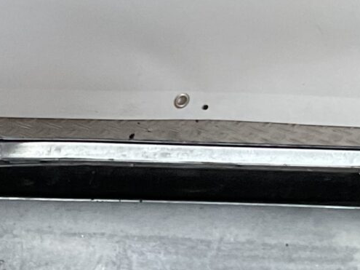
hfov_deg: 12.4
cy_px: 355
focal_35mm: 150
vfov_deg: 9.7
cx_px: -202
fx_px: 1560
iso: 125
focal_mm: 3
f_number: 1.8
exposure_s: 1/50
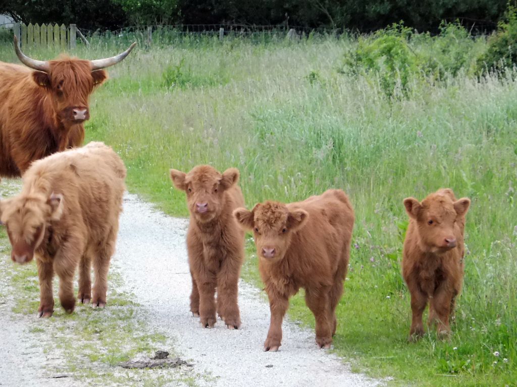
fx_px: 3450
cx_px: 258
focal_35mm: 231
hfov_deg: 8.6
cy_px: 194
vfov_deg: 6.4
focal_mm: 41.3
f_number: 5.6
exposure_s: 1/30
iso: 640
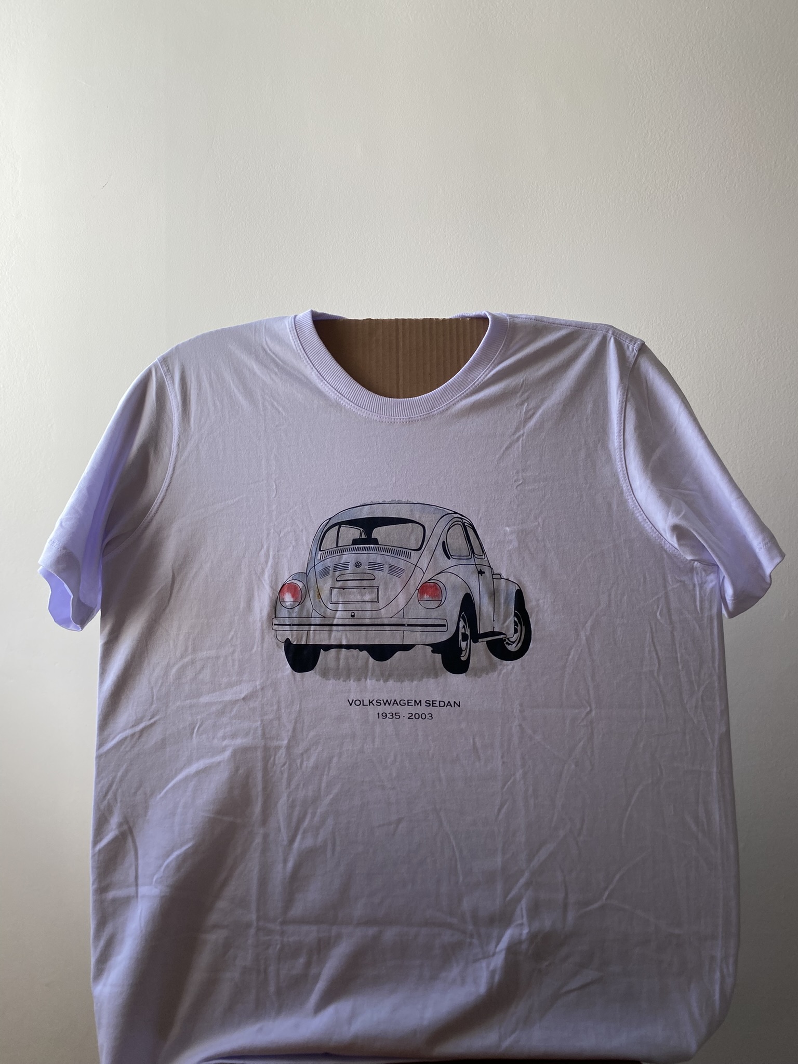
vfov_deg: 67.3
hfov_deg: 53.1
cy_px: 532
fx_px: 799
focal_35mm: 26
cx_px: 399
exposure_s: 1/351
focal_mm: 4.25
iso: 32
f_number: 1.8
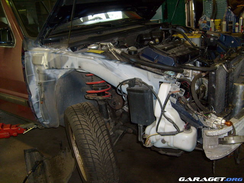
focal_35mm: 35
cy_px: 92
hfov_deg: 52.6
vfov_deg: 40.7
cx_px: 122
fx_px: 247
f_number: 2.8
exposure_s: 1/45
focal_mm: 5.8
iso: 100
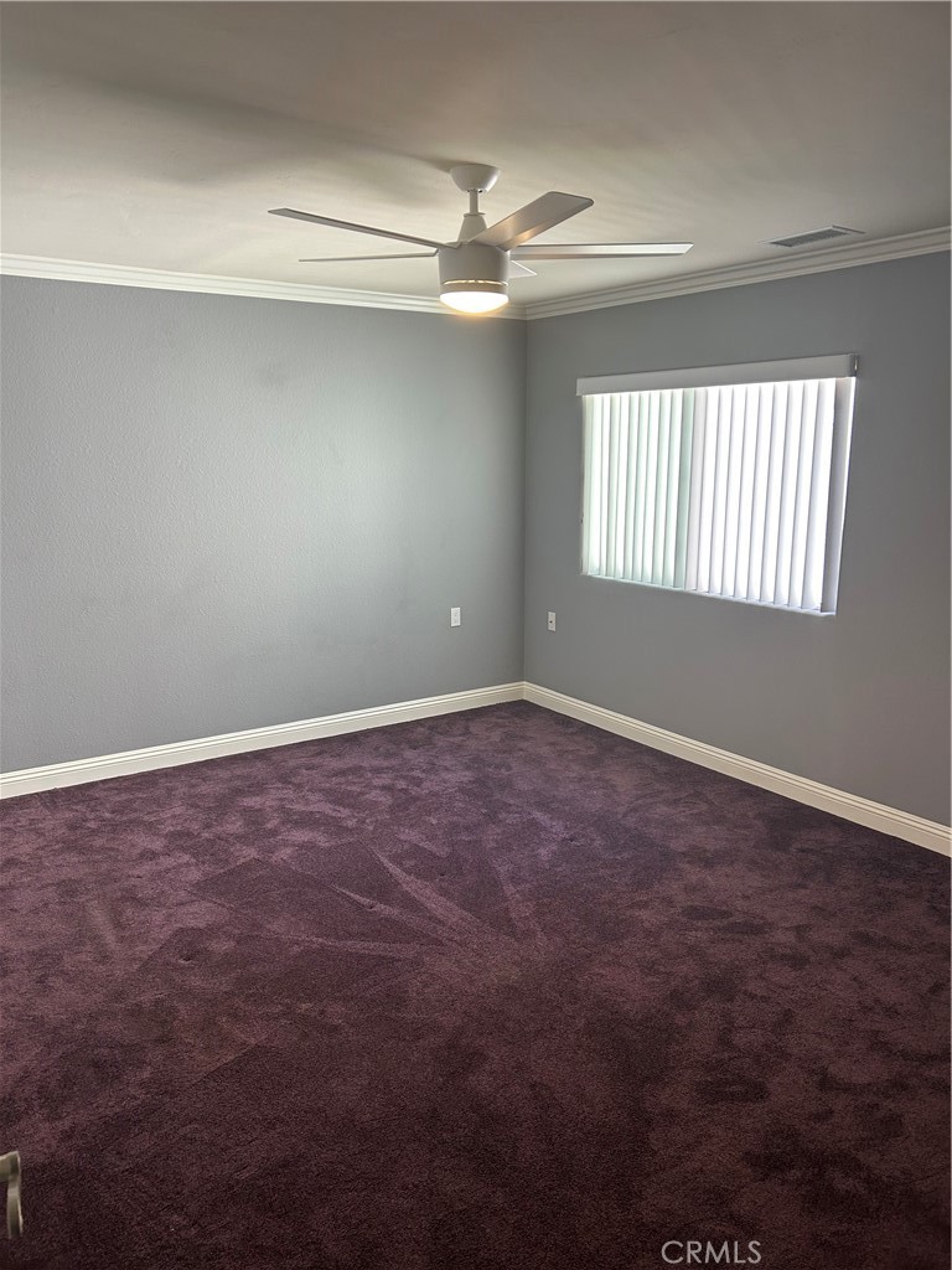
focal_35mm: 26
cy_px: 635
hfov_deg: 53.1
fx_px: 953
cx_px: 476
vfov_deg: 67.3
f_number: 1.5
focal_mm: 5.7
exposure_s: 1/120
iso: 100
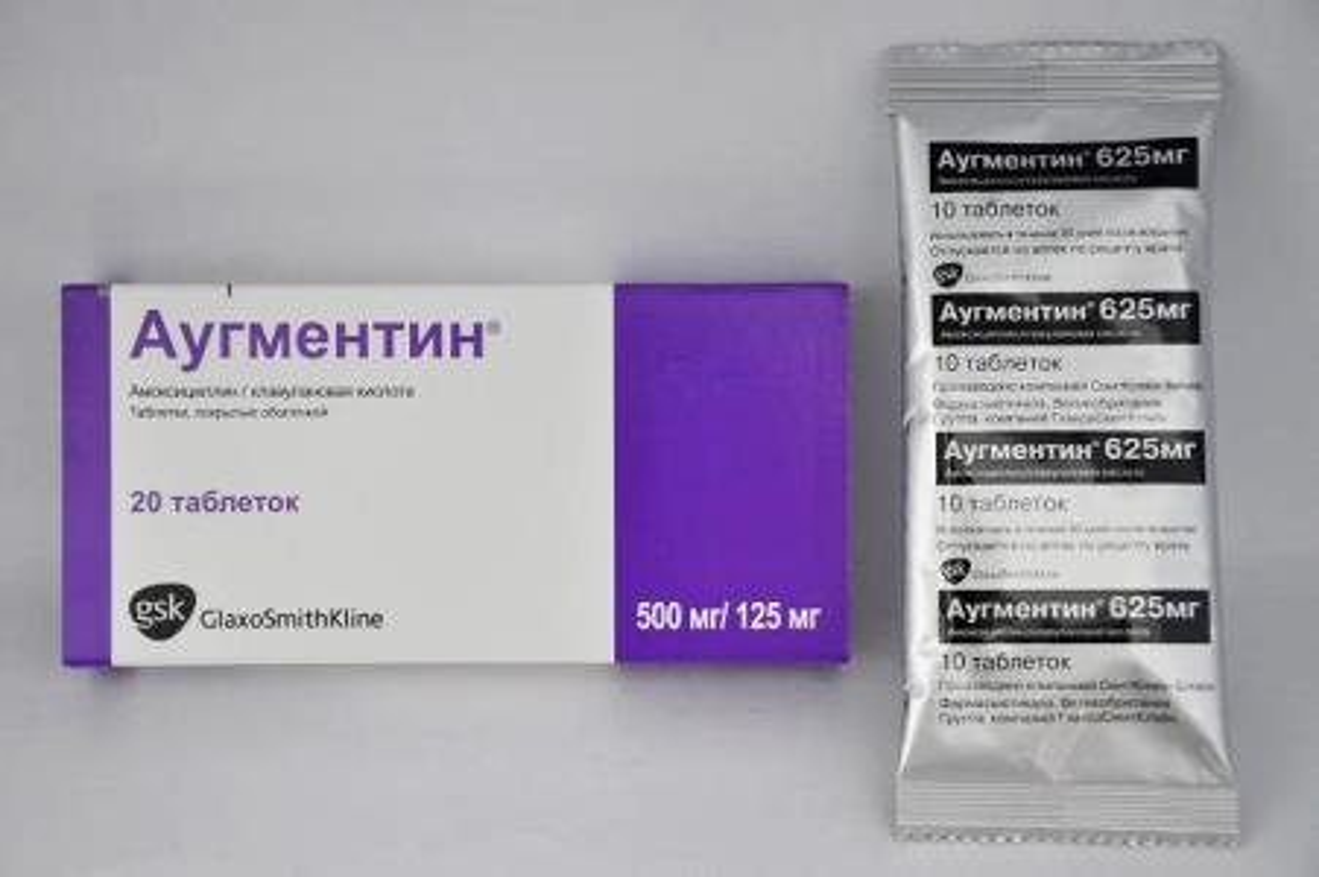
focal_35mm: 72
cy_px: 438
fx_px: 2636
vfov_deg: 18.9
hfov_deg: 28.1
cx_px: 660
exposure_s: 1/15
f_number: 4.8
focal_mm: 48
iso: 800
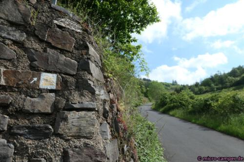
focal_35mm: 24
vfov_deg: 53.1
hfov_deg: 73.8
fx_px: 163
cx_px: 122
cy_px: 81
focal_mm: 8.8
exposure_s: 1/1000
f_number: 5
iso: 200
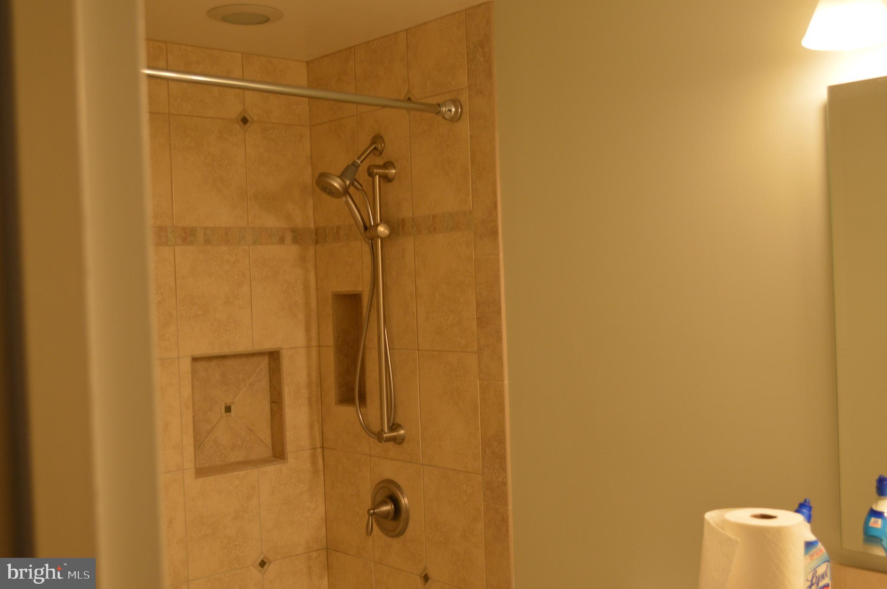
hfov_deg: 49.6
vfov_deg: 34.1
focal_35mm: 39
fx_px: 960
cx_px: 444
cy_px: 294
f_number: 5
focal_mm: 26
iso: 400
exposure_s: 1/100
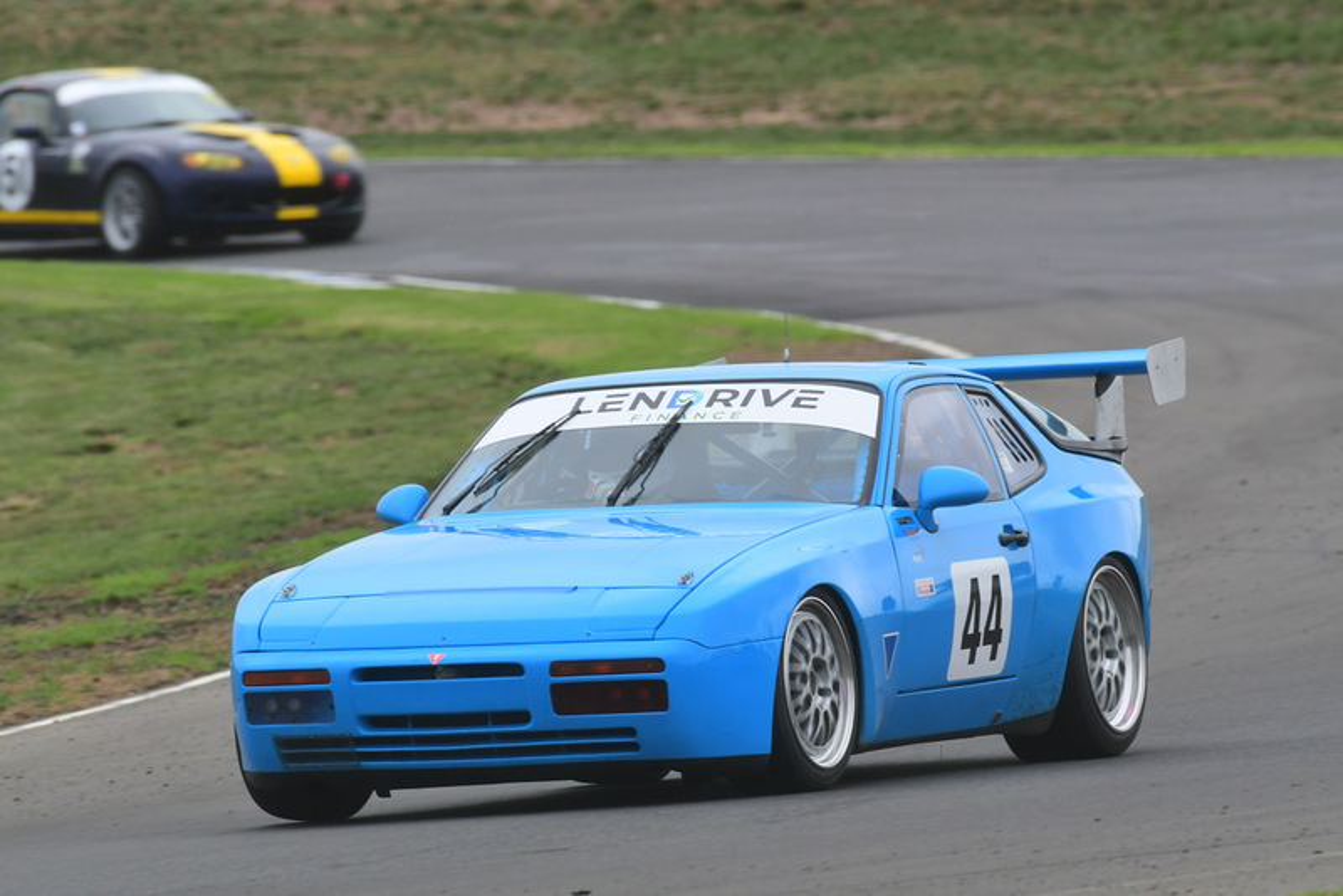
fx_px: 27988
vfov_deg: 1.8
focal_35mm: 750
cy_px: 448
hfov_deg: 2.7
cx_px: 672
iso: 640
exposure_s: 1/640
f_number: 10
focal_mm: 500
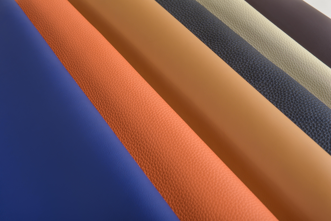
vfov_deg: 23.4
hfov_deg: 34.5
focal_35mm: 58
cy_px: 110
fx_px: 533
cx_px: 166
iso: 200
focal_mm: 58
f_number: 16
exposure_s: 1/125
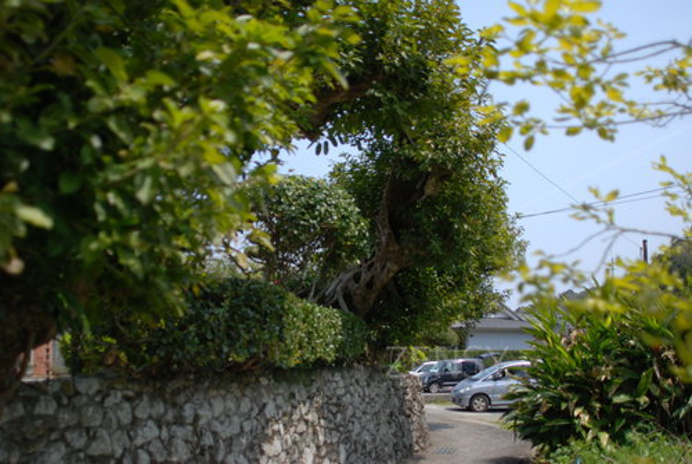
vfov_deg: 37.0
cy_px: 232
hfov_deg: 53.1
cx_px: 346
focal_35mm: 36
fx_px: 693
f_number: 2.2
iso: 160
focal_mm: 24
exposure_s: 1/4000
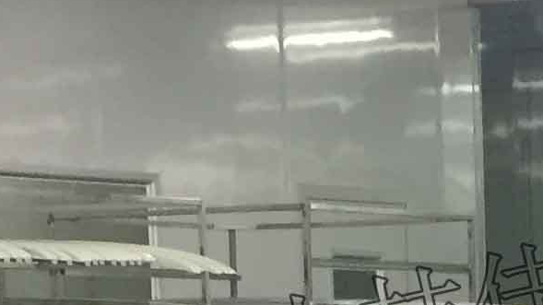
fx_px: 2519
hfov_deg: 12.2
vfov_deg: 6.4
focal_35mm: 175
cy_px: 856
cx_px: 556
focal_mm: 4.15
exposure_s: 1/33
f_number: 2.2
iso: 160
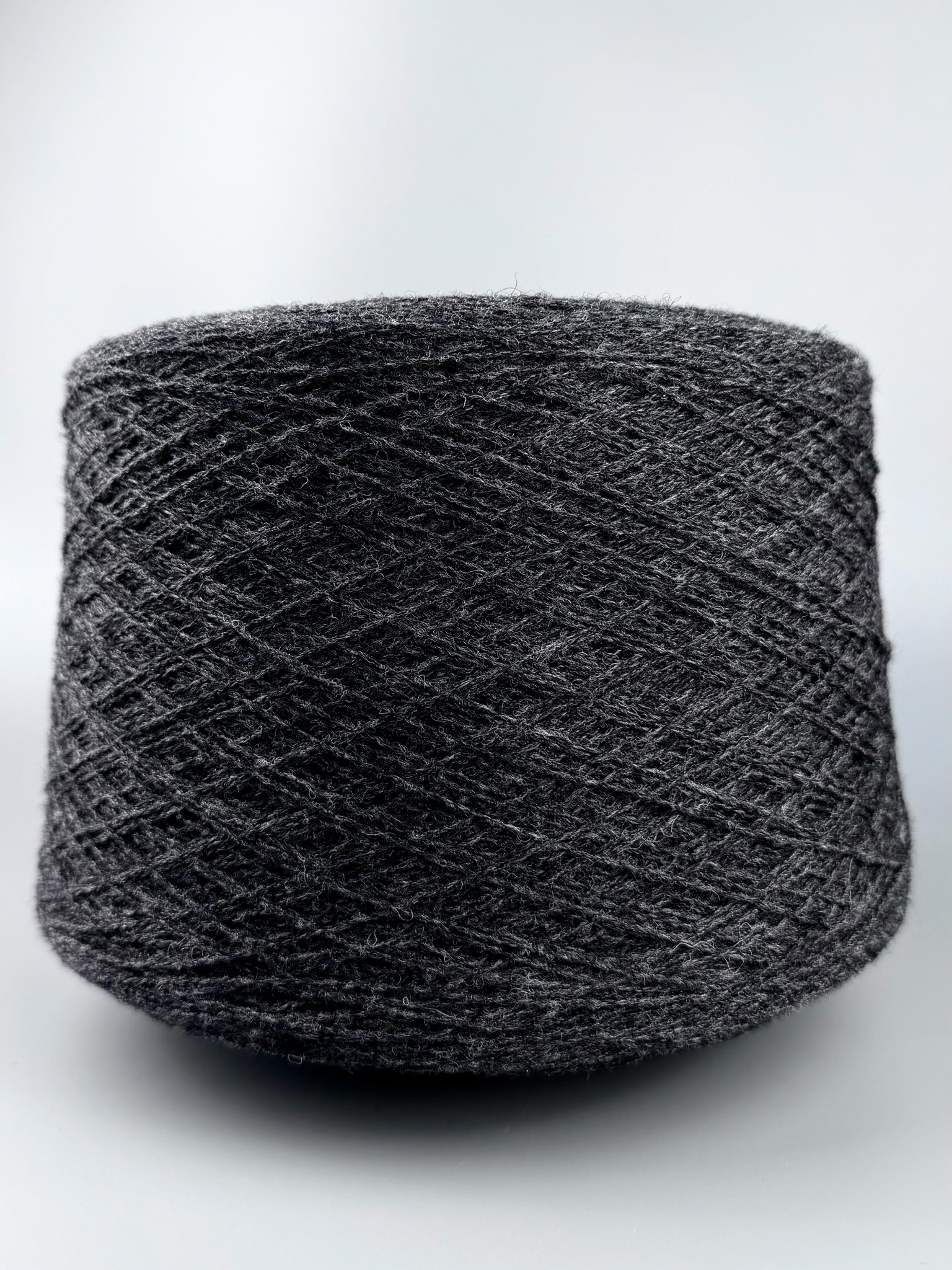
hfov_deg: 56.8
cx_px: 476
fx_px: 880
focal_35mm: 24
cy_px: 635
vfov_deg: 71.6
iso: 80
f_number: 1.78
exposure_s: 1/430
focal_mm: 6.76
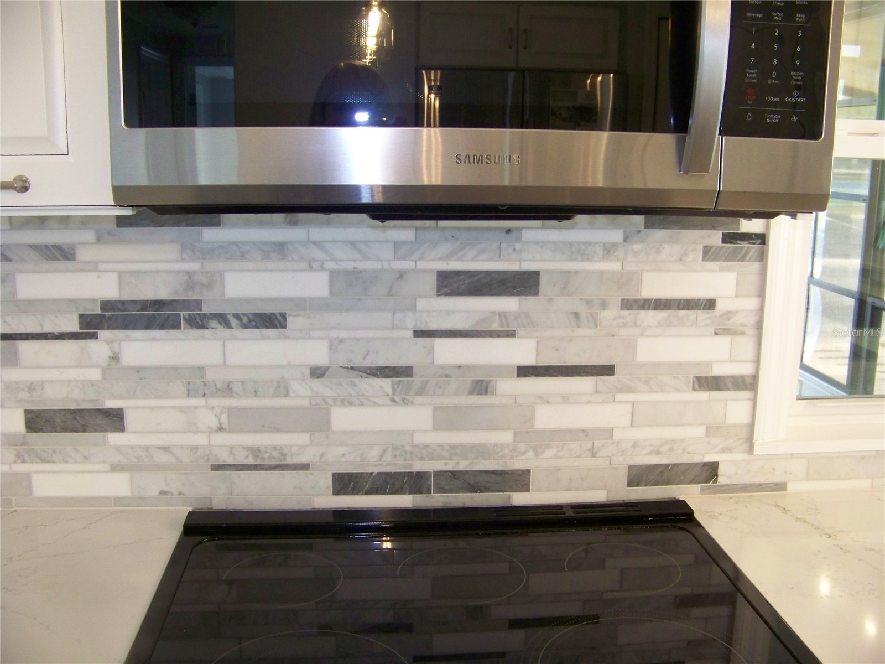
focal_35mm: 36
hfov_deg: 51.4
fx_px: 920
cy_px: 332
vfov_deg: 39.7
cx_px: 442
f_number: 2.8
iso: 200
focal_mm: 5.85
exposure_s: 1/30
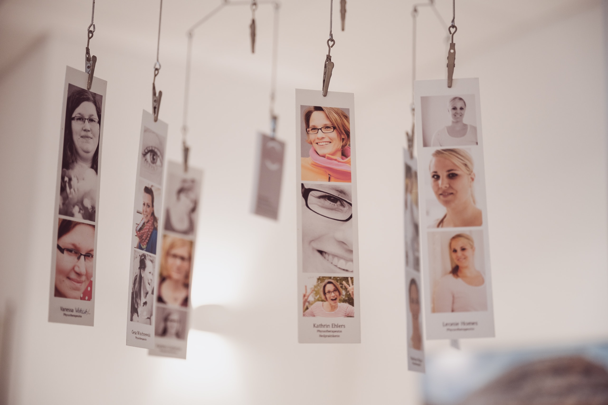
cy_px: 202
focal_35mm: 64
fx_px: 1081
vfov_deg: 21.2
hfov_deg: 31.4
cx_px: 304
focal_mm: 64
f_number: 2.8
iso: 180
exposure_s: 1/125
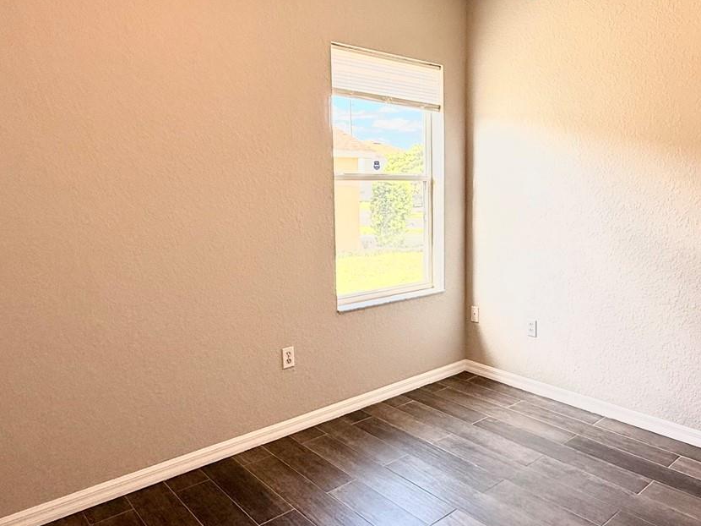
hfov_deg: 64.5
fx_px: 547
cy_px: 242
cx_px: 432
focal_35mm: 27
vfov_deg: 51.3
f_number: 2.2
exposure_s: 1/129
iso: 64
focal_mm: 2.22
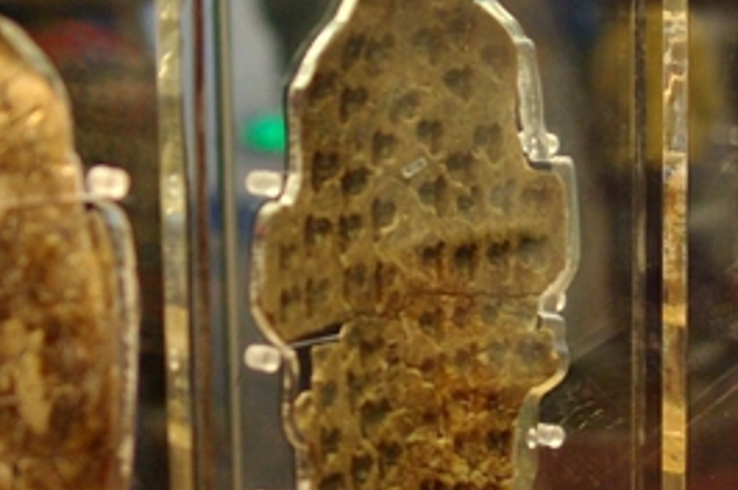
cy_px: 269
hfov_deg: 18.1
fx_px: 2314
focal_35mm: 113
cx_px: 382
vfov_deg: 12.1
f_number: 1.8
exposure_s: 1/30
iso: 800
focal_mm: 31
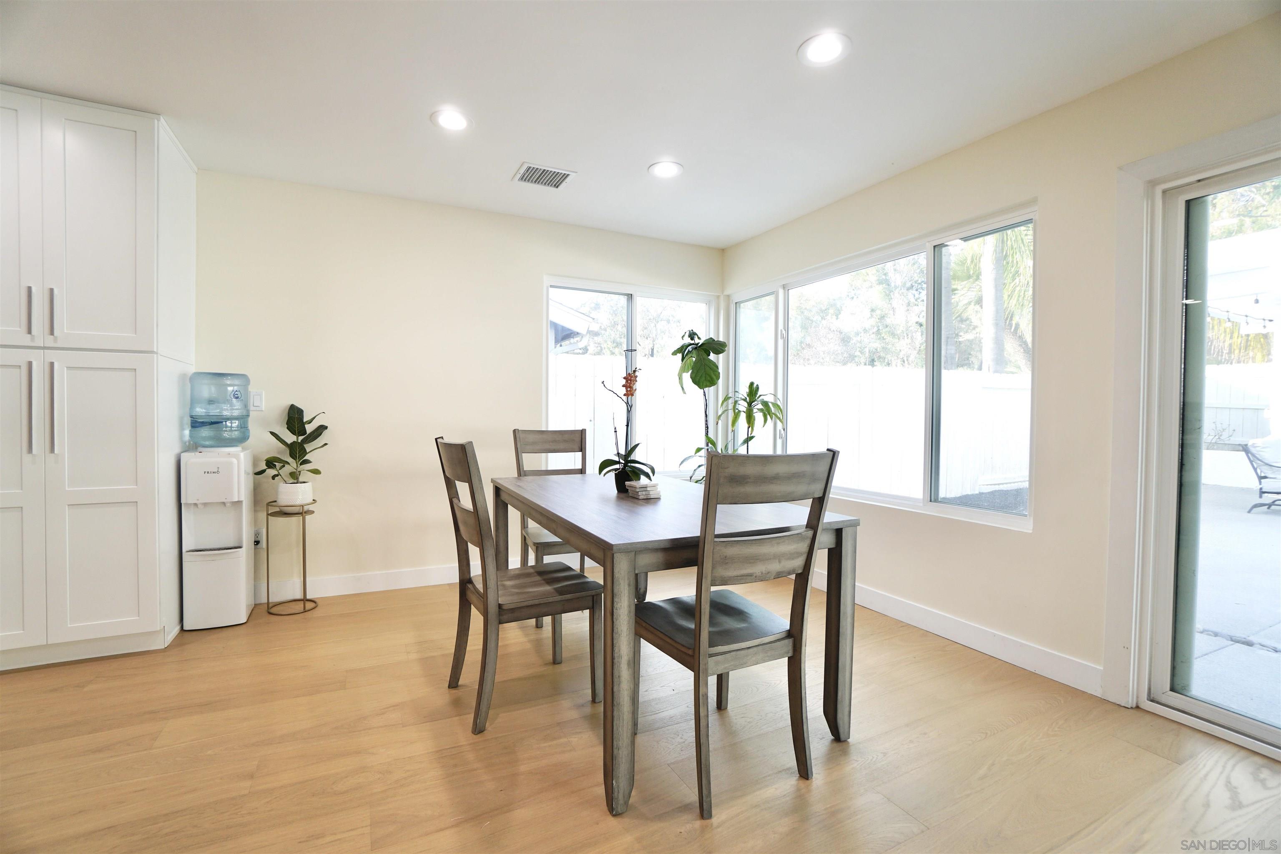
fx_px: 534
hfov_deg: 100.4
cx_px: 640
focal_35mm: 15
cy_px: 427
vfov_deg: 77.3
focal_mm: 10
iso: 200
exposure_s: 1/60
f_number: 4
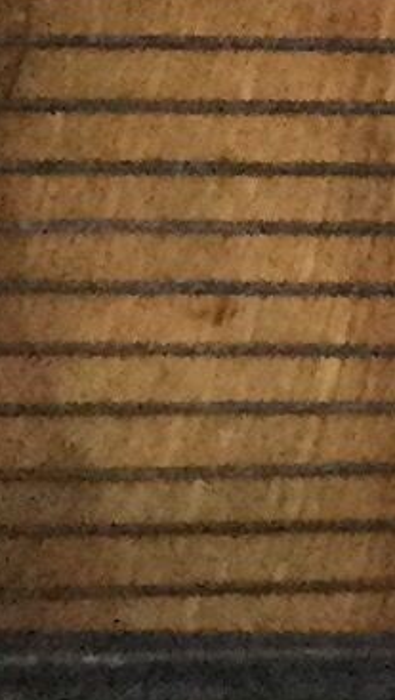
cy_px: -893
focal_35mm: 300
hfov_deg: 3.9
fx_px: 5575
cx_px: 1271
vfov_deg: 6.8
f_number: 2.4
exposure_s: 1/25
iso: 200
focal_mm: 3.3
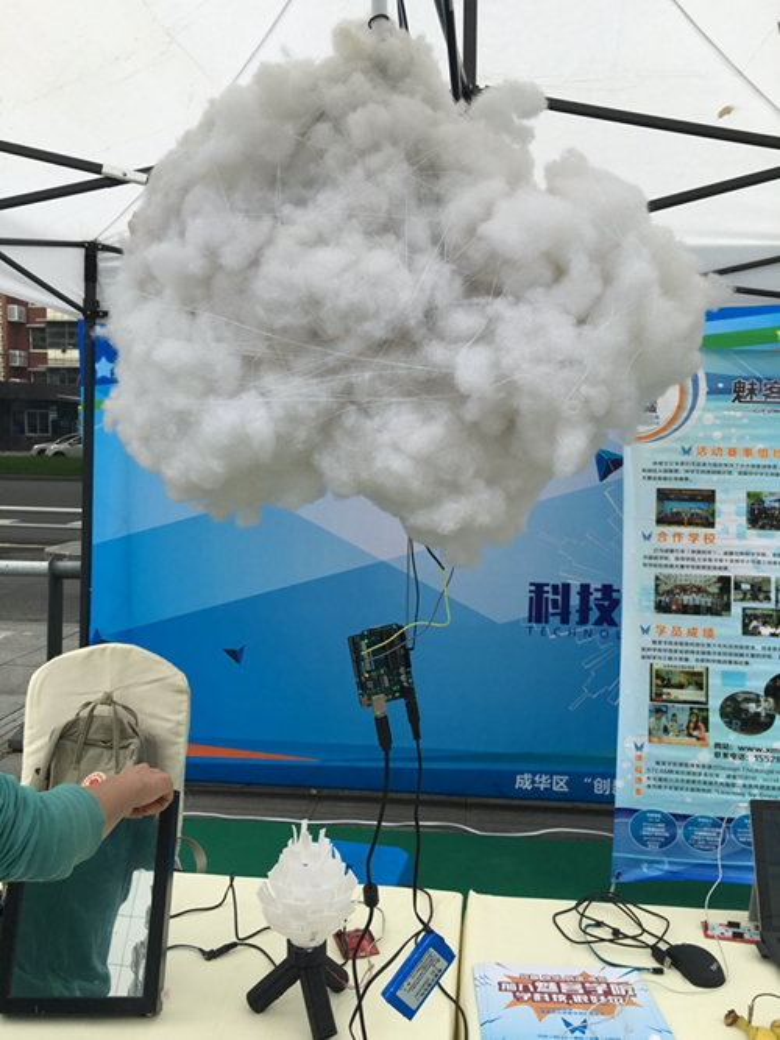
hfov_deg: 48.2
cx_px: 390
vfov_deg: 61.7
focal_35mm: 29
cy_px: 520
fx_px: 872
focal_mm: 4.15
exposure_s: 1/281
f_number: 2.2
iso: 25
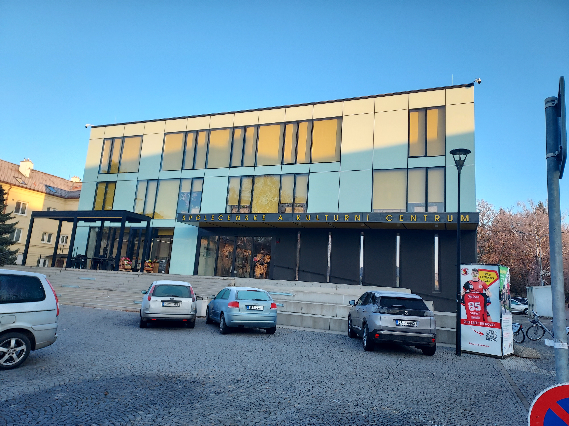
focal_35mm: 24
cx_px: 284
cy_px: 213
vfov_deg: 56.8
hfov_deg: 71.6
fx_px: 394
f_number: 1.8
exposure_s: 1/207
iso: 40
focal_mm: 4.6
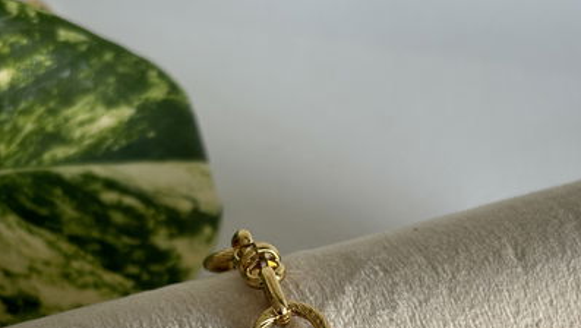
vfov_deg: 15.4
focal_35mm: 76
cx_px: 291
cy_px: 377
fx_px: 1172
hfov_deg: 27.8
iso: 64
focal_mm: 5.96
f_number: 1.6
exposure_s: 1/60
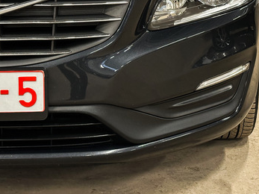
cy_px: 18
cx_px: 134
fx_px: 673
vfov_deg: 16.2
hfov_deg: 21.8
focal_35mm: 90
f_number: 1.8
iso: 250
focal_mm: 6.86
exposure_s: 1/35
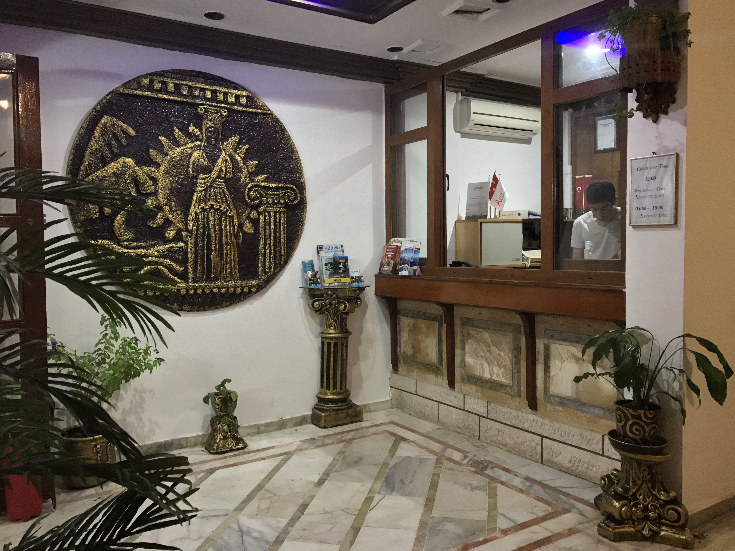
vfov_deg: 49.7
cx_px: 368
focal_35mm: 28
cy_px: 276
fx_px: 595
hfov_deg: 63.4
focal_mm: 3.99
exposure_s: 1/17
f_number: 1.8
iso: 250
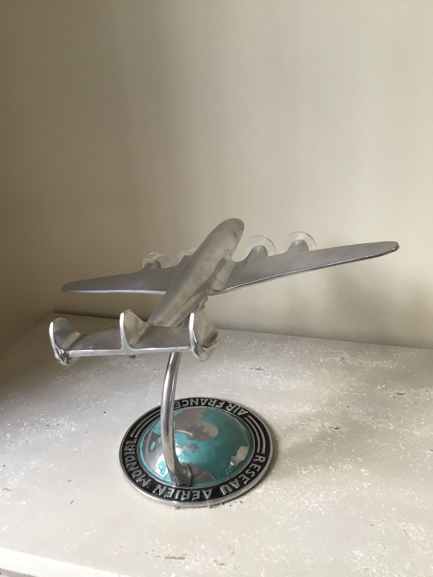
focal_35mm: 31
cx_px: 216
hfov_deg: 45.4
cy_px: 288
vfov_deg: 58.4
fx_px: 517
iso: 100
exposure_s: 1/33
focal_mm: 3.3
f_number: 2.4
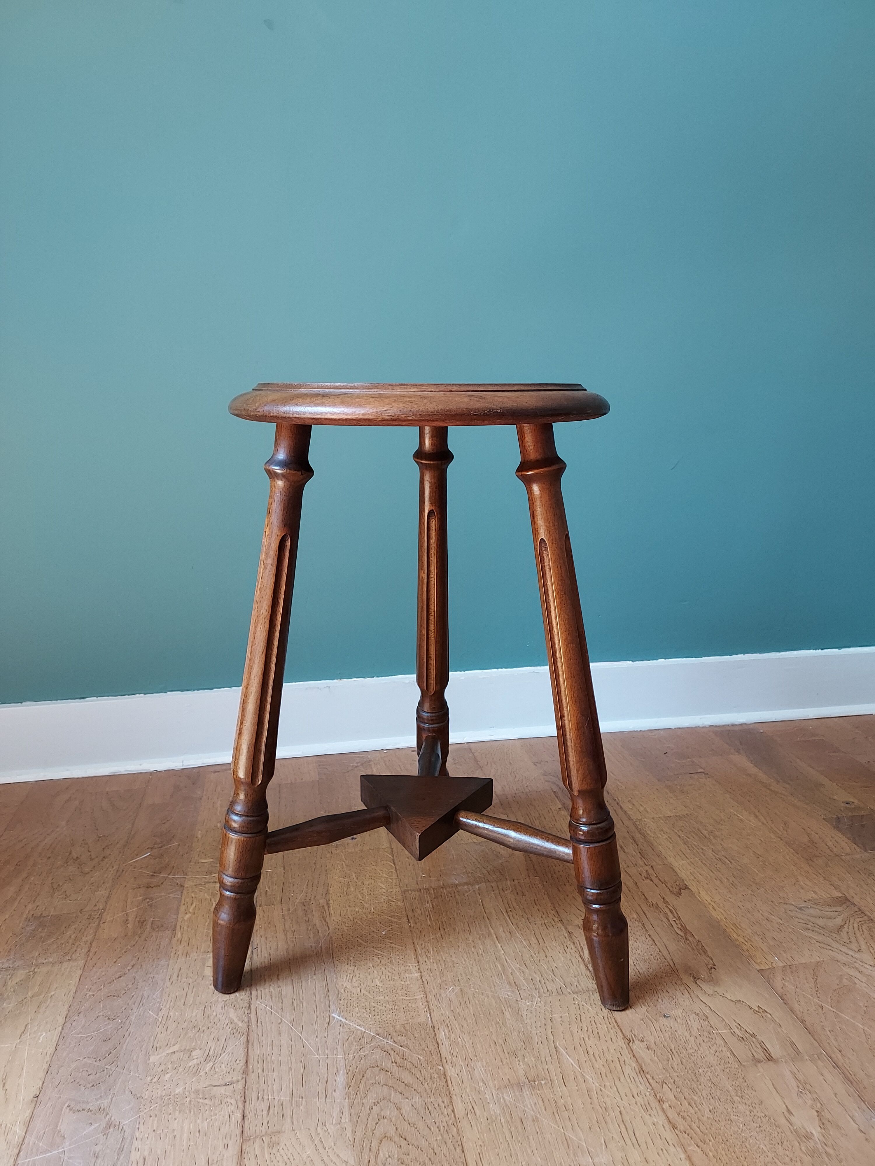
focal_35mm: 24
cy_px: 583
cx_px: 438
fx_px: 809
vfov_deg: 71.6
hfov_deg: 56.8
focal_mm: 4.6
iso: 250
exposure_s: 1/60
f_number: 1.8
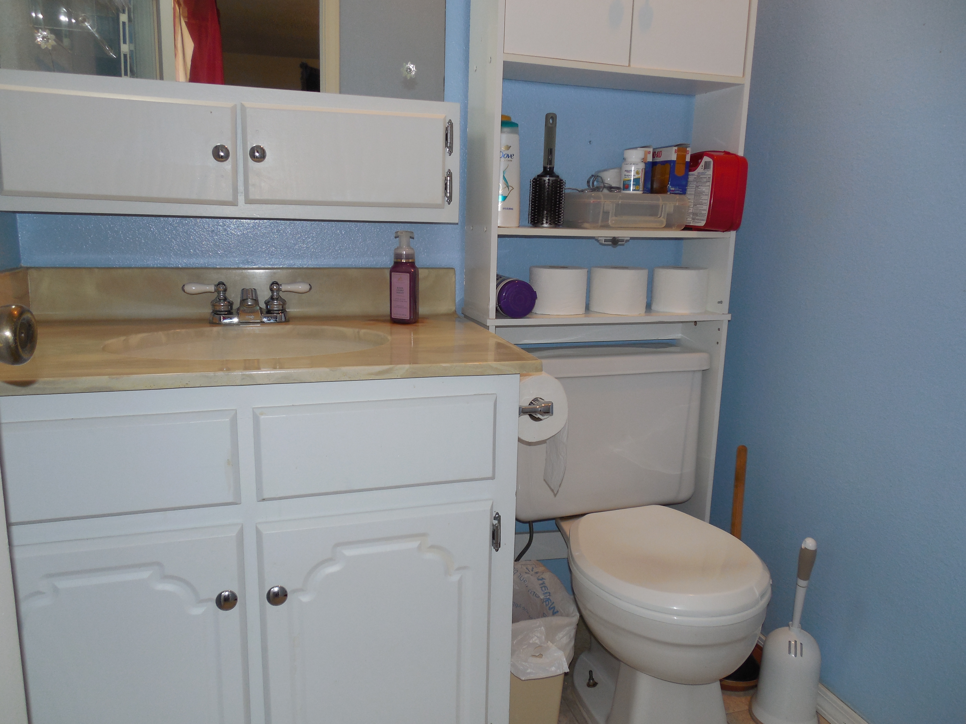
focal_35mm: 25
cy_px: 362
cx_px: 483
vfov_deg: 54.9
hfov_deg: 69.4
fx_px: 698
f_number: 3.3
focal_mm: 4.5
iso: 125
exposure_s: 1/25
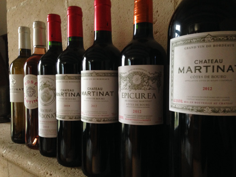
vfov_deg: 42.9
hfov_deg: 55.4
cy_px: 88
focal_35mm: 33
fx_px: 225
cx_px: 118
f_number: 2.4
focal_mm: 4.12
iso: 250
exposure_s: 1/20
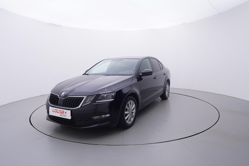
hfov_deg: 77.3
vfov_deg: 56.2
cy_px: 83
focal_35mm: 22
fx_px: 156
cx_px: 124
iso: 200
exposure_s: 1/80
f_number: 5
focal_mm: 15
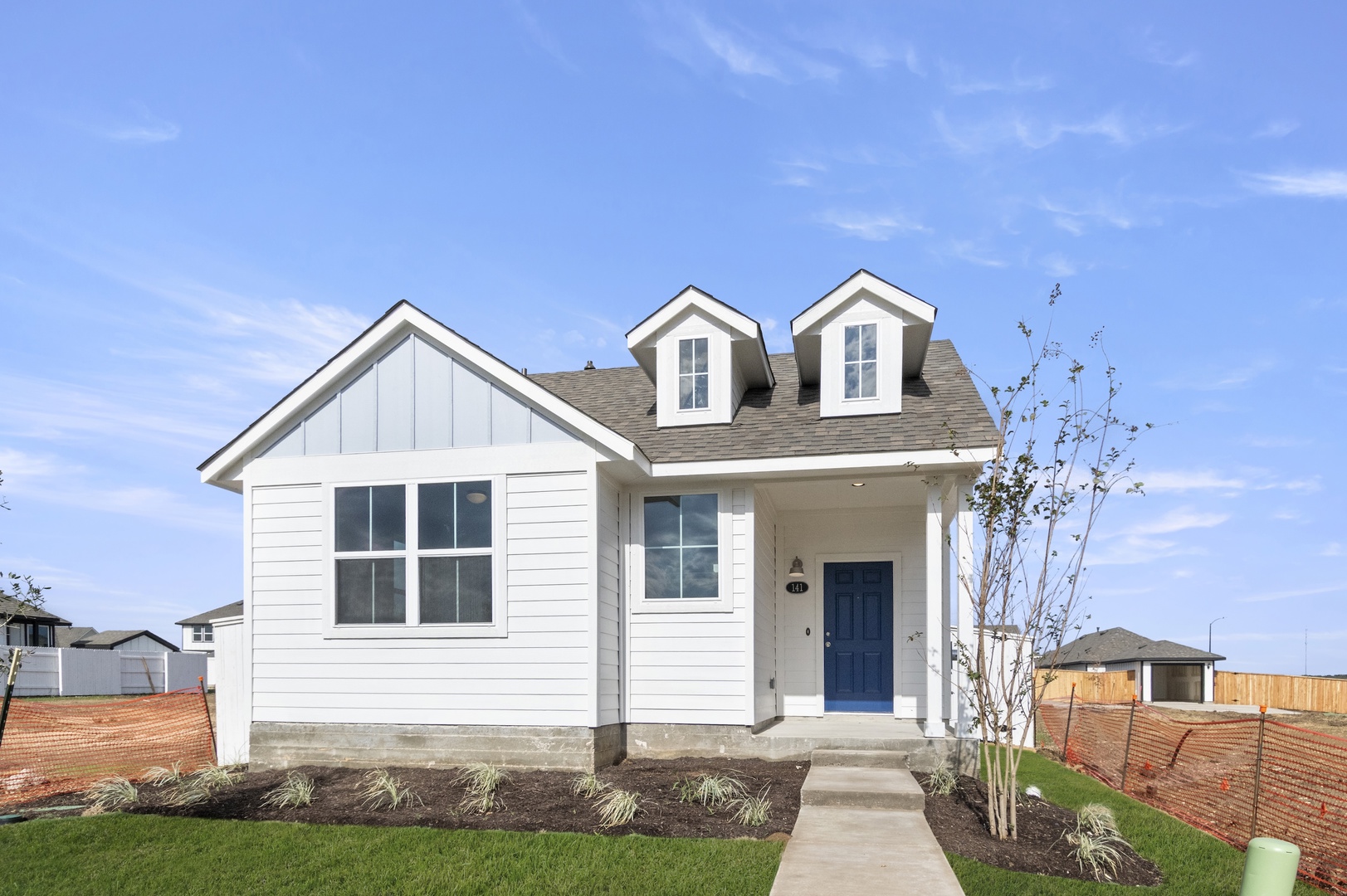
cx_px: 674
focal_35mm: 36
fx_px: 1346
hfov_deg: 53.2
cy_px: 448
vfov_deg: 36.8
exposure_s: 1/4000
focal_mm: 24
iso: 400
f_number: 8
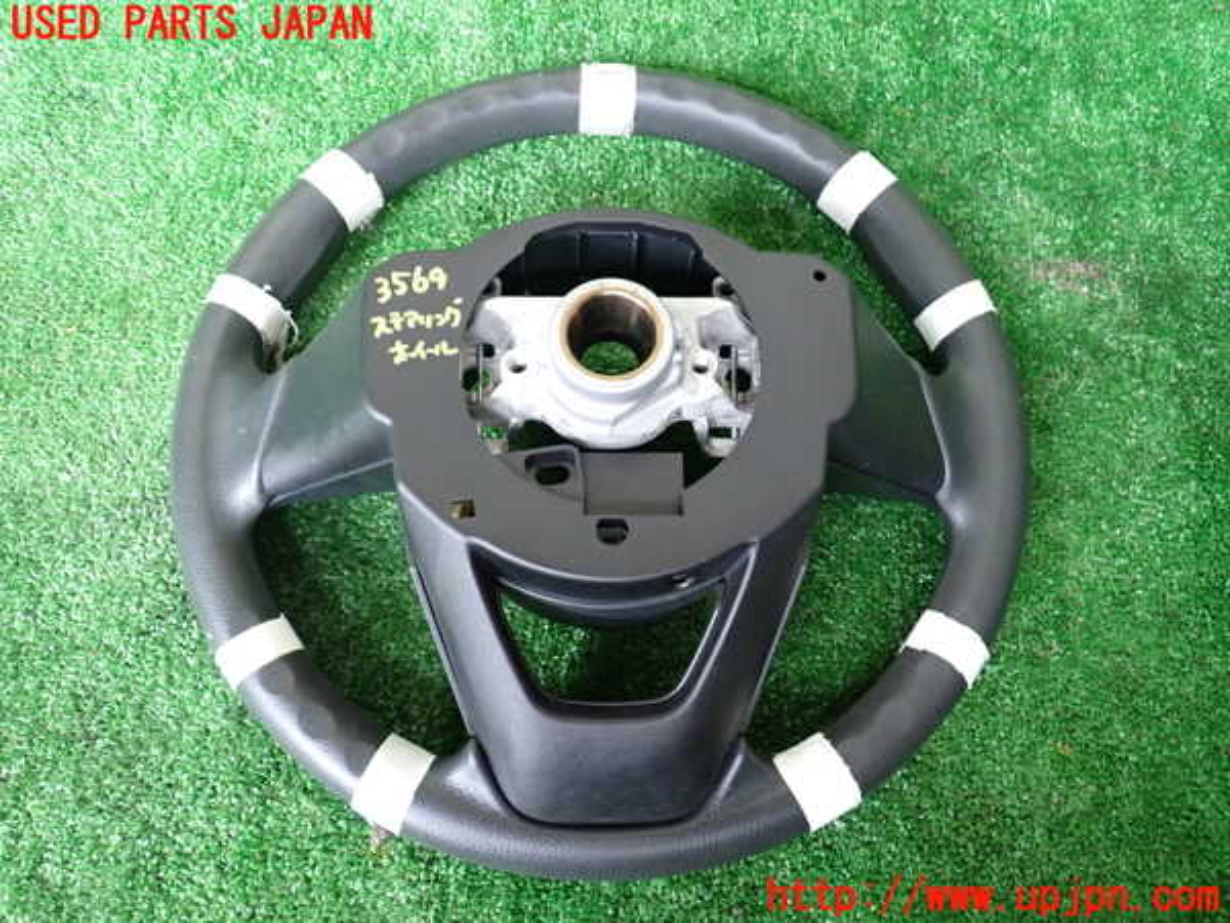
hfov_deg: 60.0
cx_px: 615
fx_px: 1066
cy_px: 462
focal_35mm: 30
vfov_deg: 46.8
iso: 500
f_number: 2.3
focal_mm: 5.4
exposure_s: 1/40
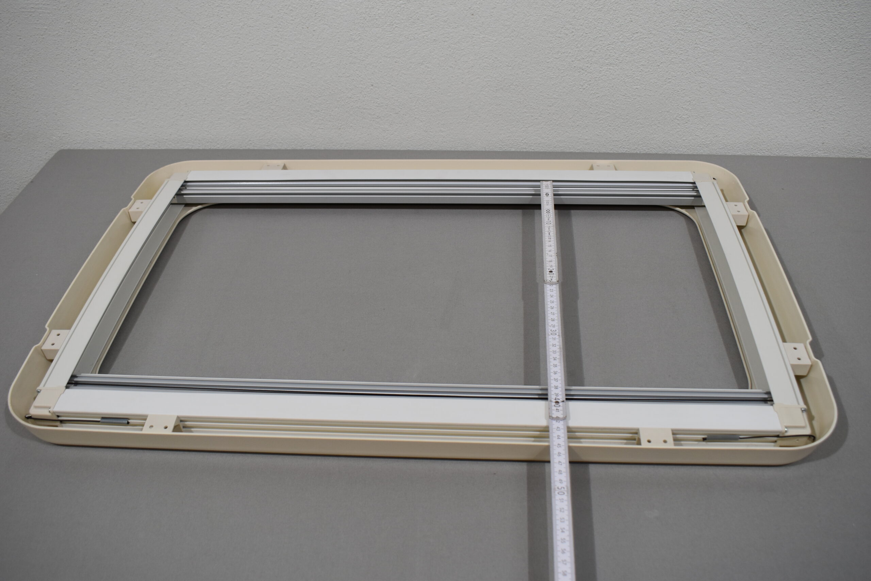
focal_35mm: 33
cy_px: 290
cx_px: 436
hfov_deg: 57.2
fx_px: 798
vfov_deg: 40.0
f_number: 5.6
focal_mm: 22
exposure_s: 1/125
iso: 360
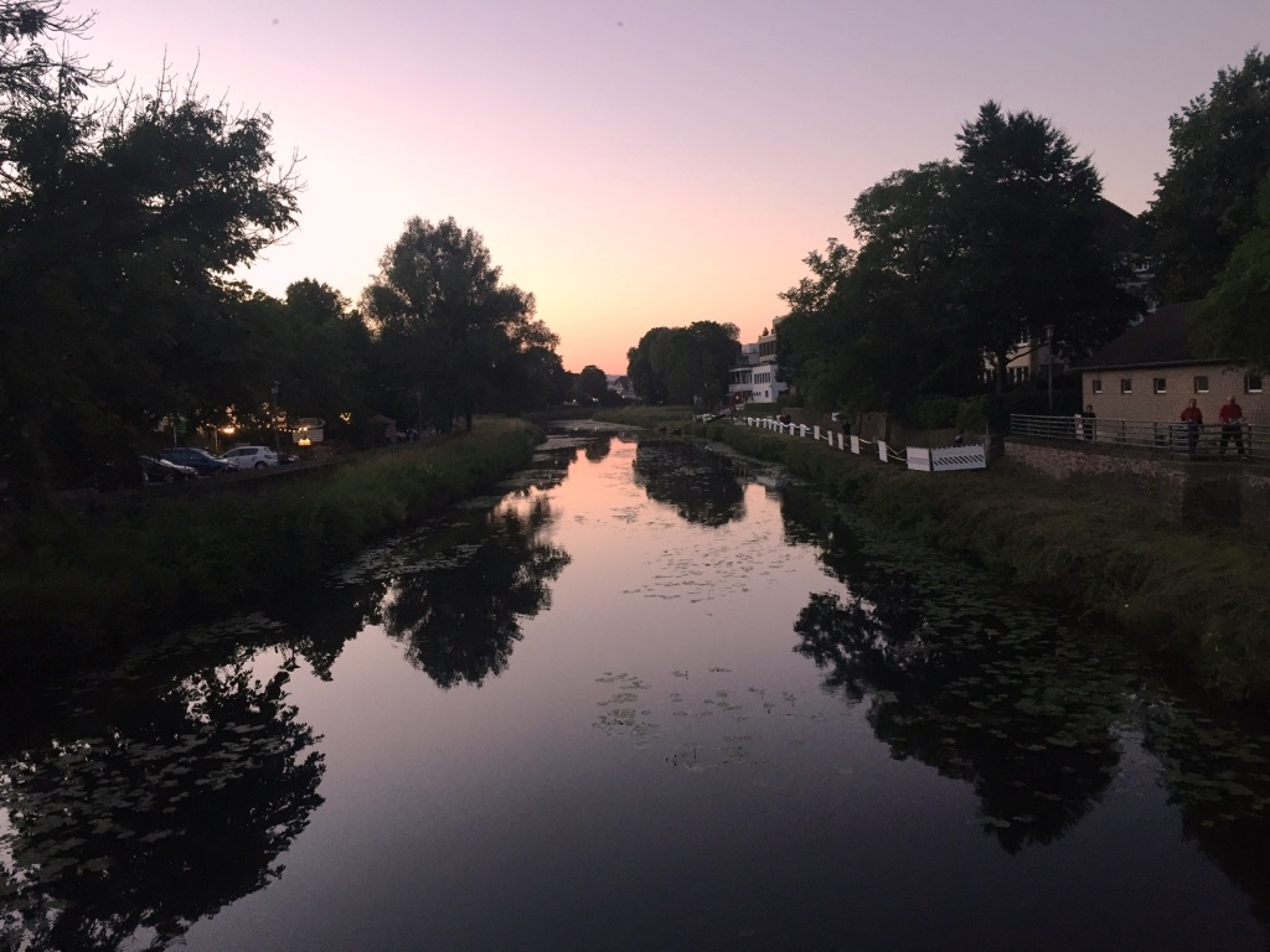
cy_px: 476
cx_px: 635
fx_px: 1064
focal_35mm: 29
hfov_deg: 61.7
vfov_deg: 48.2
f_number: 2.2
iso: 125
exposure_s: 1/33
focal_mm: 4.15
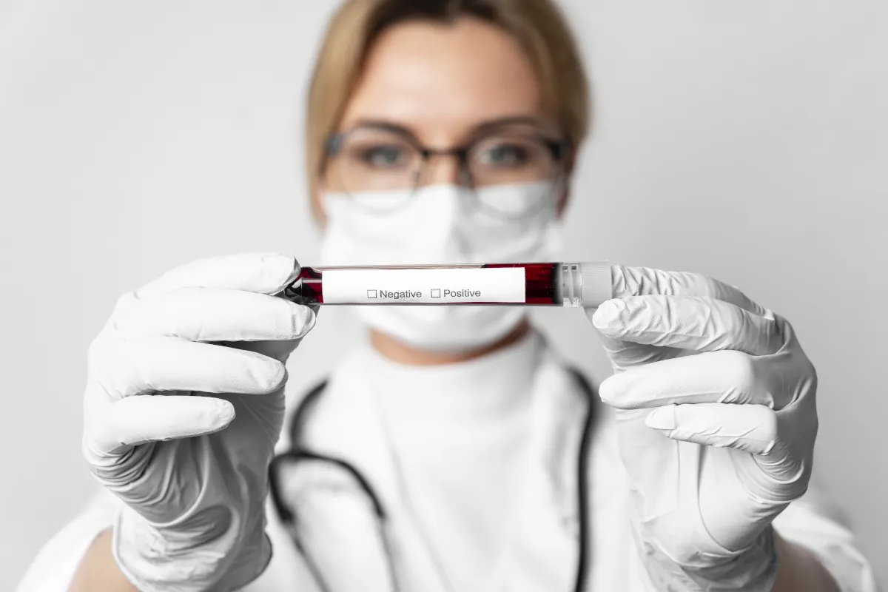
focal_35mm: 84
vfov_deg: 16.3
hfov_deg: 24.2
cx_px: 444
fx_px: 2072
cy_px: 296
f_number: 5
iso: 100
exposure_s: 1/160
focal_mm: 56
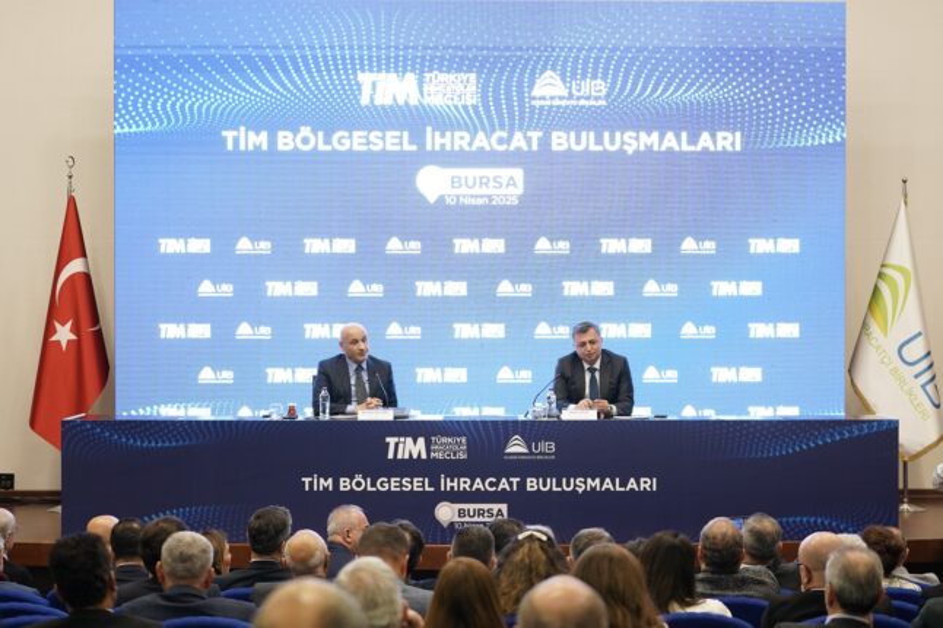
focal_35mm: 70
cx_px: 472
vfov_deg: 19.4
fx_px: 1833
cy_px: 314
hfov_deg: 28.9
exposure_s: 1/125
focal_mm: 70
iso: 1250
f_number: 2.8
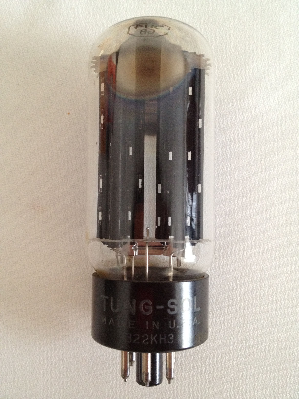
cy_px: 200
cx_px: 150
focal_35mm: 35
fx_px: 403
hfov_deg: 40.7
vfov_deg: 52.6
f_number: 2.4
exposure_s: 1/20
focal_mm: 4.28
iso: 250
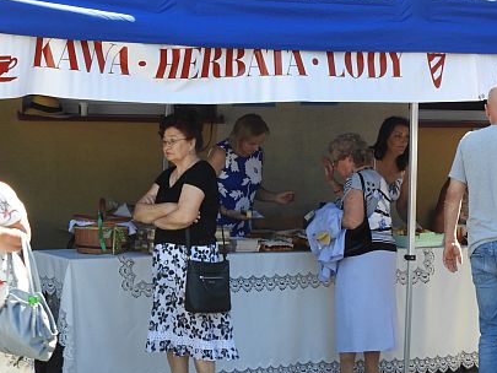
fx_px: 1996
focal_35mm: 139
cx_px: 245
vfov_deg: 10.7
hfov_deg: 14.2
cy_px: 92
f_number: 4
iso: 100
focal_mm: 9.9
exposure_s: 1/160
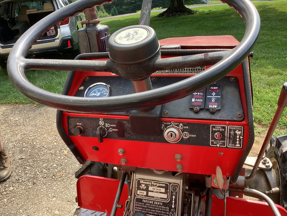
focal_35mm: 31
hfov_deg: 58.3
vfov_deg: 45.4
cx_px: 144
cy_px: 108
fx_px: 257
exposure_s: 1/215
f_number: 2.4
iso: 25
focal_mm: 3.3
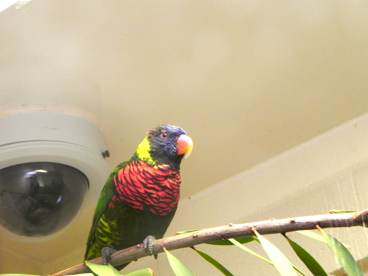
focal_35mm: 144
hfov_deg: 13.7
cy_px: 138
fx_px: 1531
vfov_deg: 10.3
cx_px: 184
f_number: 4.5
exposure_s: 1/15.3
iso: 400
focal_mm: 25.7
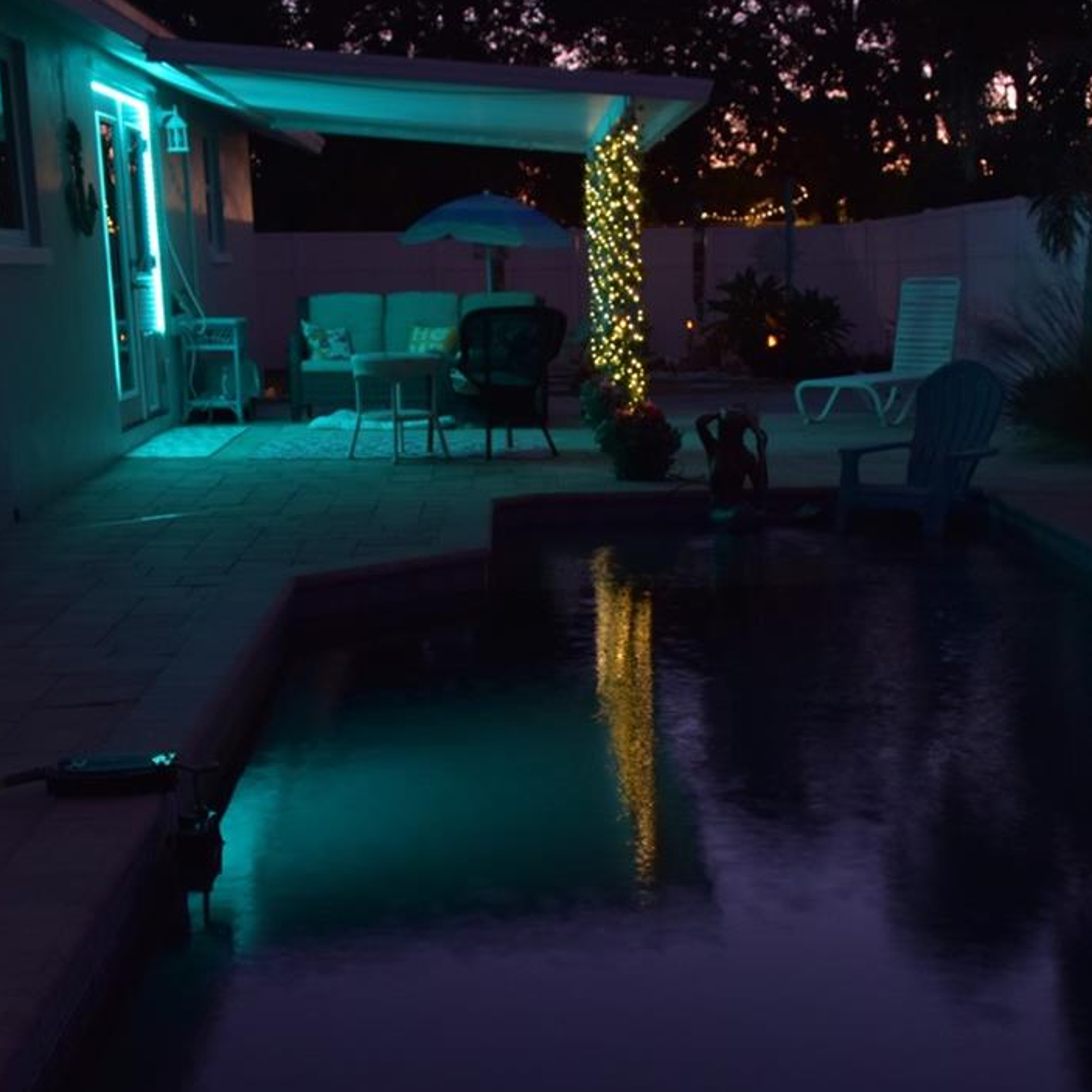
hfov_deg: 29.3
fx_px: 2070
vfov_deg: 29.2
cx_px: 753
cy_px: 795
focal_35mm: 58
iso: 400
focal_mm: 20
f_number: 5.6
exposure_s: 1/2
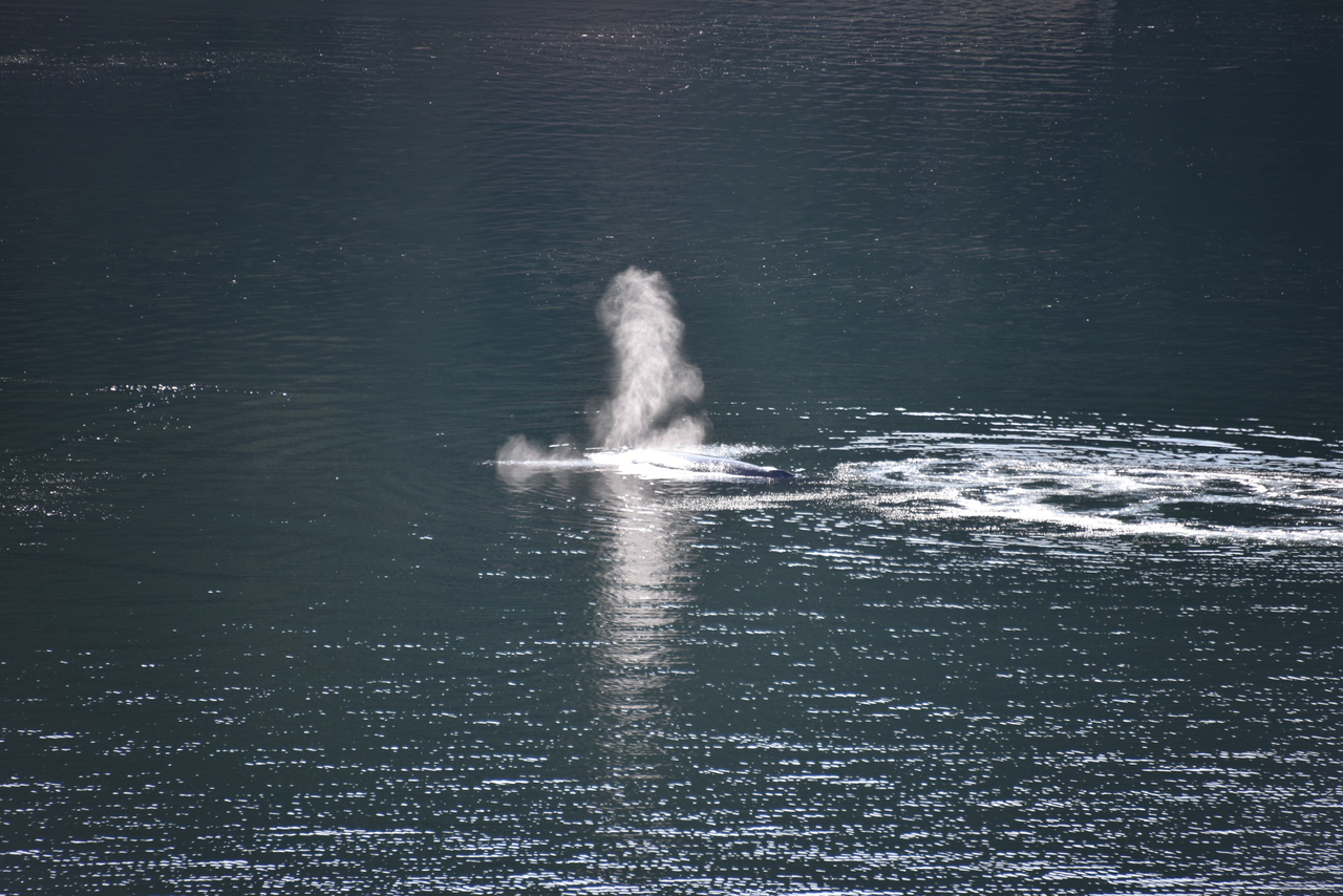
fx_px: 11193
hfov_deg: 6.9
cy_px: 448
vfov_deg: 4.6
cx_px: 672
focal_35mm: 300
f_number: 5.6
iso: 280
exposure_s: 1/640
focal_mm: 300
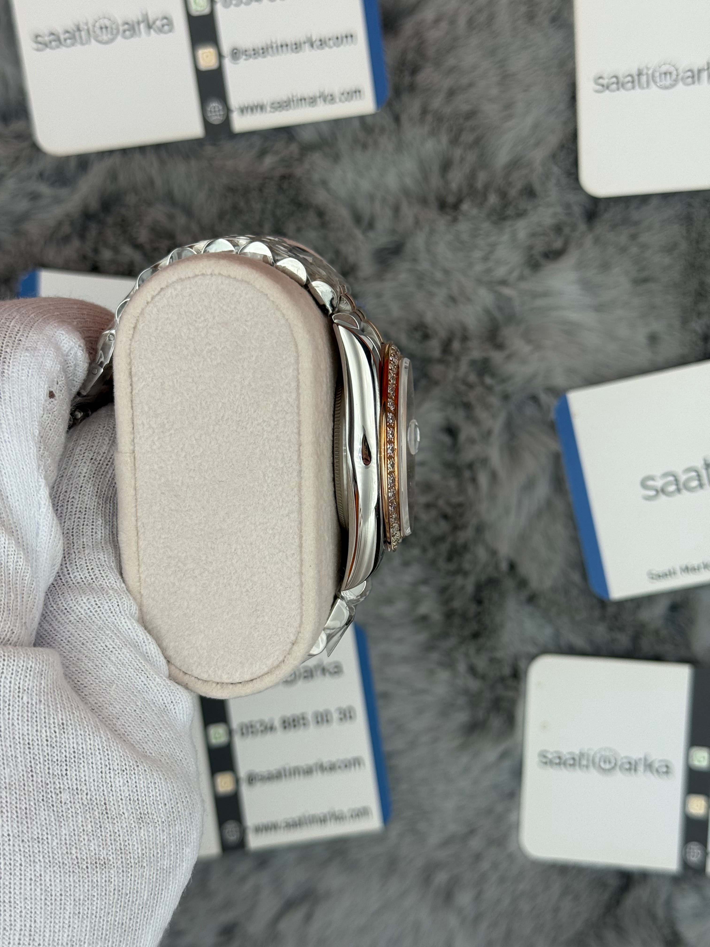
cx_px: 355
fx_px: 1313
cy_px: 474
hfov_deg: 30.3
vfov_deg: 39.7
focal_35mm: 48
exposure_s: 1/987
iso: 64
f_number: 1.78
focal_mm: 6.76
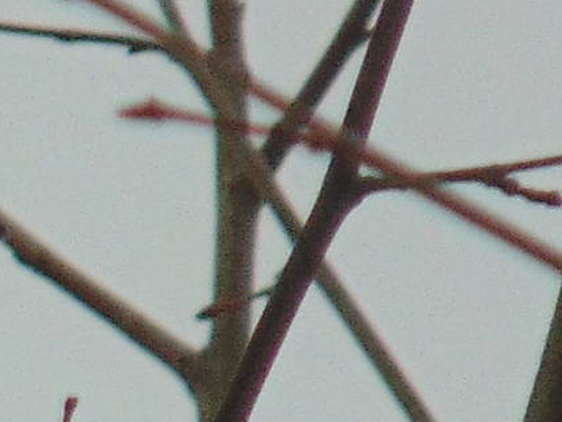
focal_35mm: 2220
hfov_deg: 0.9
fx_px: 36063
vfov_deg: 0.7
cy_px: 308
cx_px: -512
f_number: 5.9
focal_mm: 104
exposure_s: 1/250
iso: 100
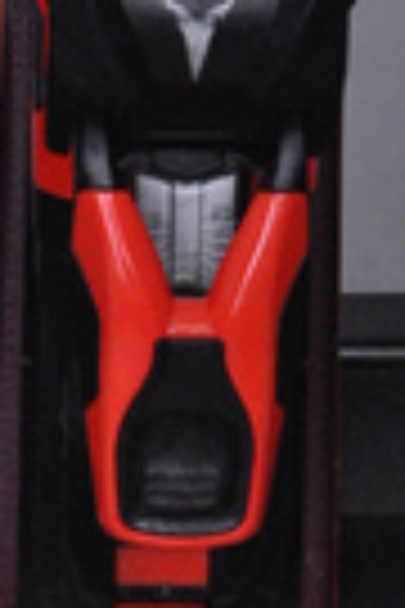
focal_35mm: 489
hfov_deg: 2.8
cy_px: 869
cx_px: -119
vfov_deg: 4.2
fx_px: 8251
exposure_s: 1/125
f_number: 9.5
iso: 3200
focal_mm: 98
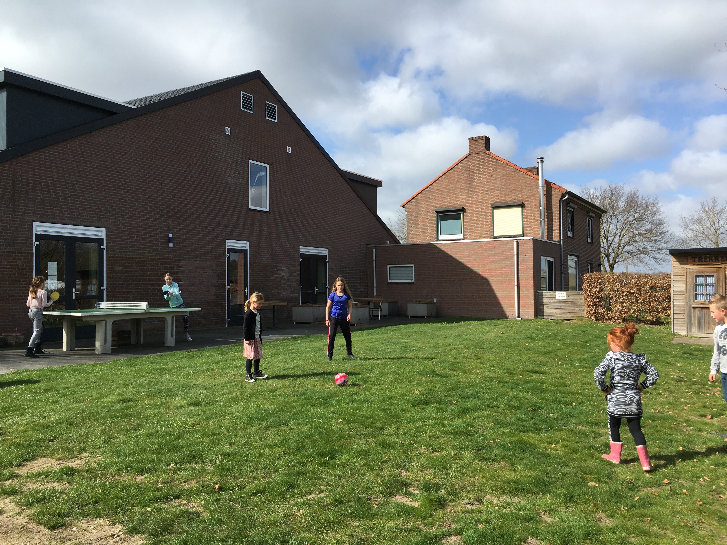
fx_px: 609
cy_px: 272
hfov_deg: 61.7
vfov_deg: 48.2
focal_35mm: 29
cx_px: 364
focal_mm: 4.15
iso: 25
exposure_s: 1/1451
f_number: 2.2
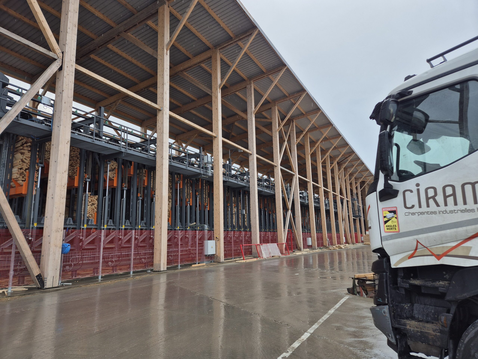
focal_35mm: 23
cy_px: 180
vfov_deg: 58.9
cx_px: 239
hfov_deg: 73.9
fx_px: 318
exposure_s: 1/443
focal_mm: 5.4
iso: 25
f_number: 1.8
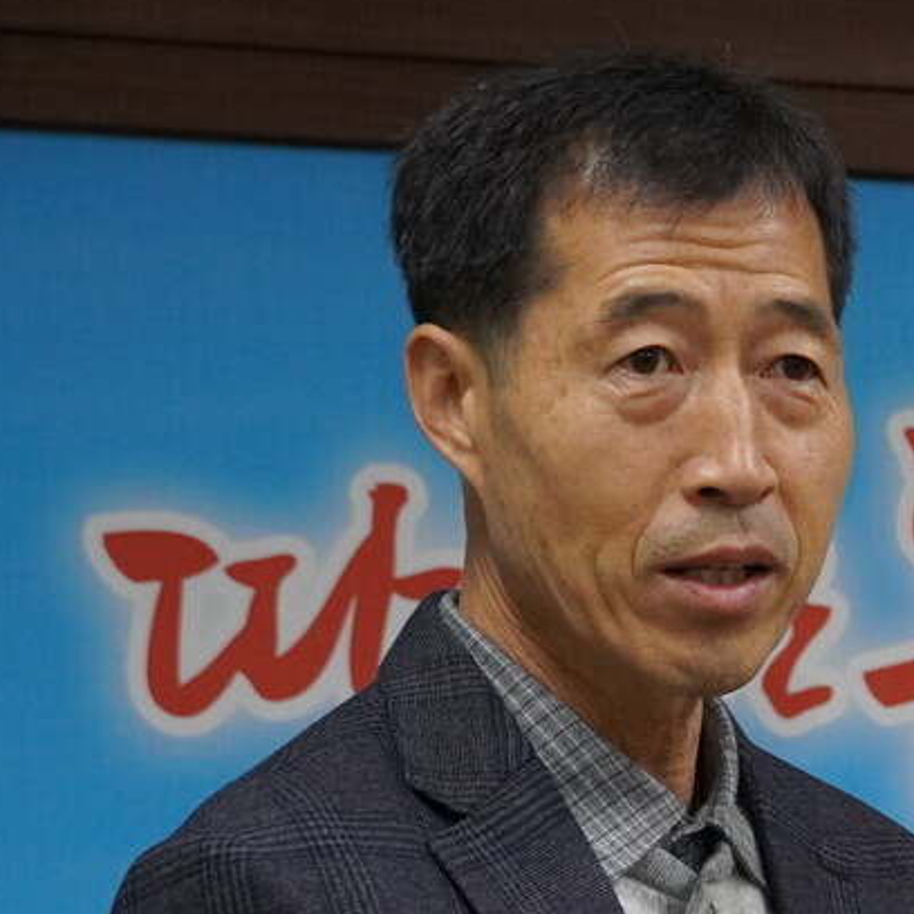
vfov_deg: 10.3
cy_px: 904
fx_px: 5019
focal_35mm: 168
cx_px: 1382
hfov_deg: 10.1
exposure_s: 1/160
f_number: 5
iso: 2000
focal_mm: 42
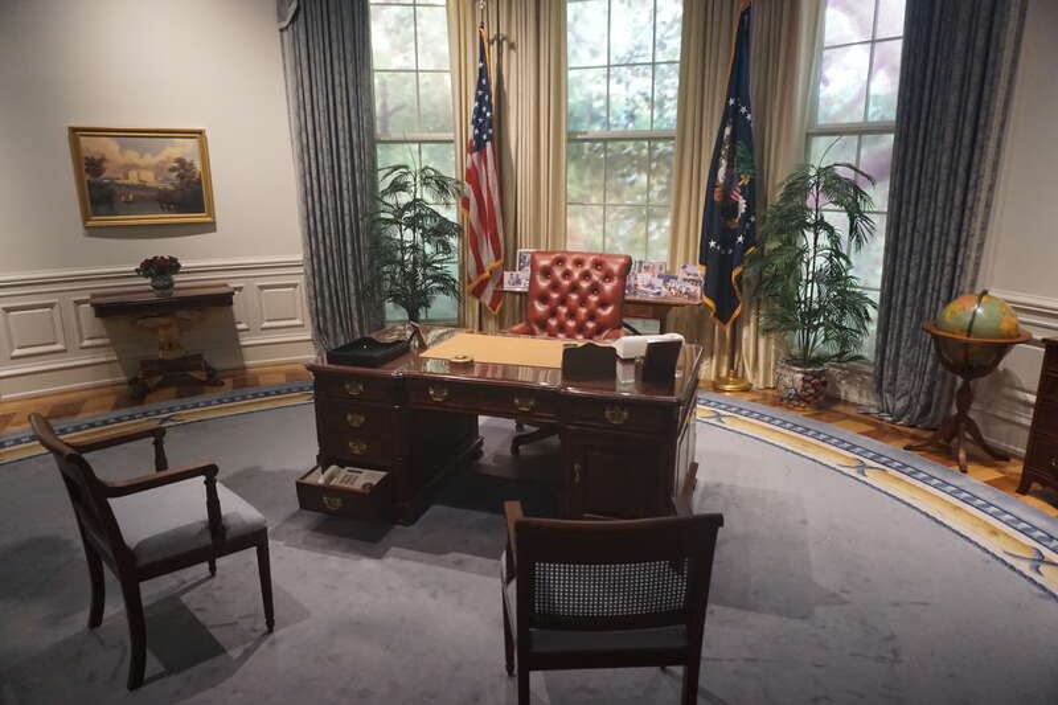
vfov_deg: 53.1
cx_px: 529
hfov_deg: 73.8
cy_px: 352
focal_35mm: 24
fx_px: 705
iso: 2000
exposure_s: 1/160
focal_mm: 16
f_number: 3.5
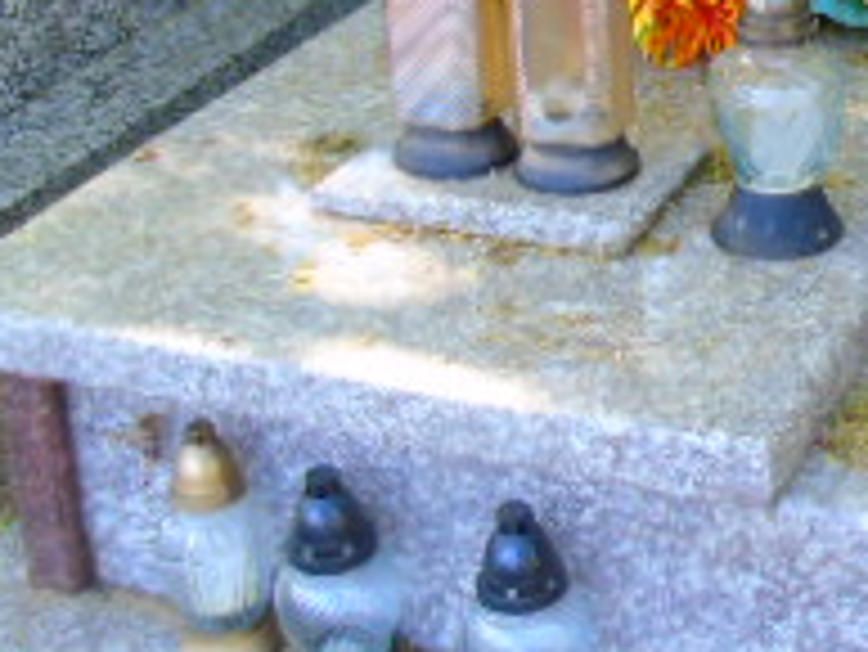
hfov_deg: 22.2
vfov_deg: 17.6
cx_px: 971
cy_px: 90
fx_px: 2083
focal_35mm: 83
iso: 80
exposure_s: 1/50
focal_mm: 4.4
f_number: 3.4
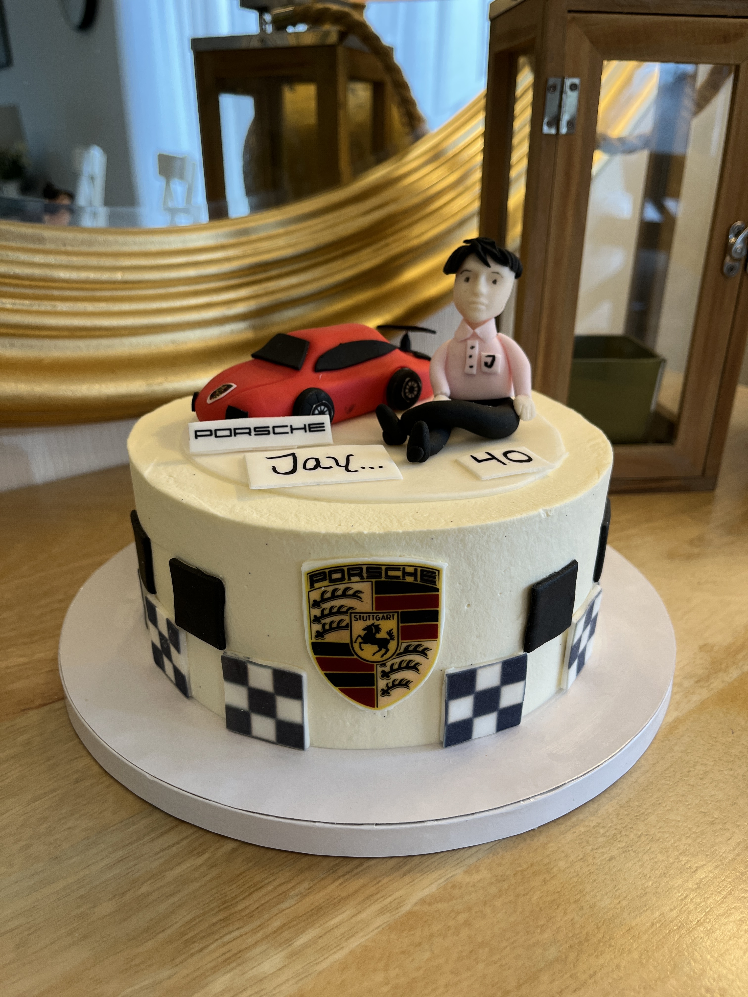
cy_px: 498
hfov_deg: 53.1
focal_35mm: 26
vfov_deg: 67.3
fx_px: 749
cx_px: 374
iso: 64
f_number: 1.6
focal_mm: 5.1
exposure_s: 1/100
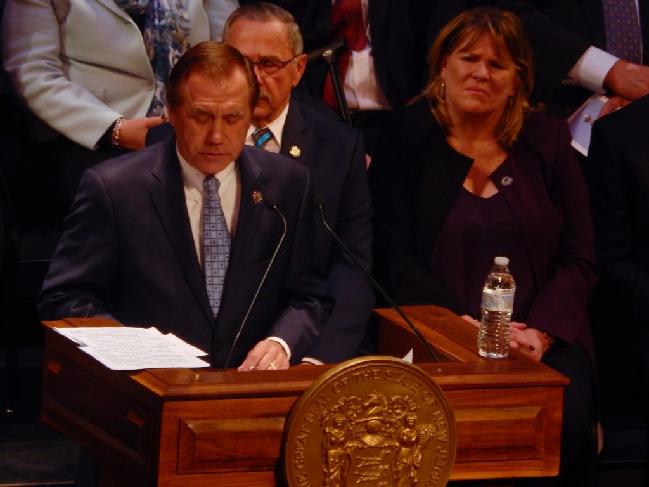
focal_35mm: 675
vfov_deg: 2.2
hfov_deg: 2.9
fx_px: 12655
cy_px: 244
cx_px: 324
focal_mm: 120
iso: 200
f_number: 5.8
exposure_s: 1/125
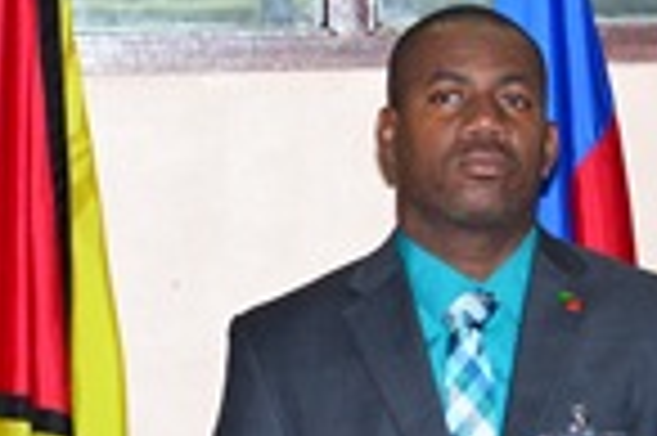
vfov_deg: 2.8
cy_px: 436
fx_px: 9009
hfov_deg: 4.2
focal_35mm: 494
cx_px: 450
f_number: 5.6
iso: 400
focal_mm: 75
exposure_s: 1/200
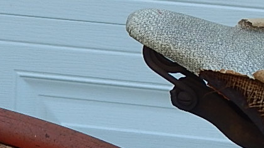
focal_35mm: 253
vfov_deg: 4.8
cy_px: 130
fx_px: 1771
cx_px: 65
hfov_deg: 8.5
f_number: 4
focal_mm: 10.9
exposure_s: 1/250
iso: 125
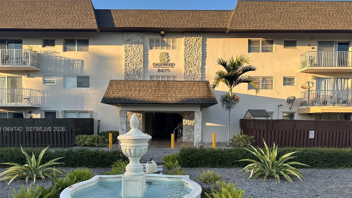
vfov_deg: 42.4
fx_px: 252
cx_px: 176
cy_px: 130
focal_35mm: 27
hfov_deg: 69.8
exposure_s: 1/872
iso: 80
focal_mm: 6.86
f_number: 1.78
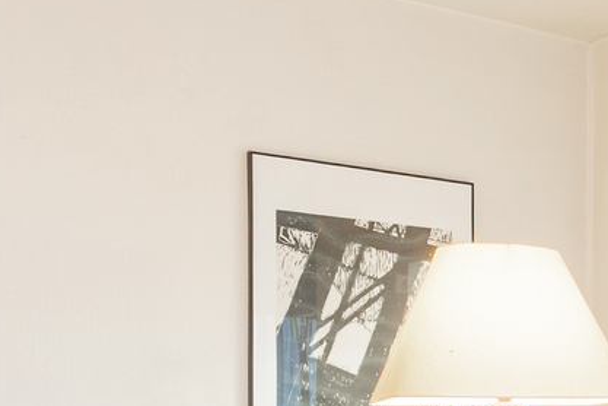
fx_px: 1554
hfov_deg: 17.1
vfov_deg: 14.4
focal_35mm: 92
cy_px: 473
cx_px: 1172
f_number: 10
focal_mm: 16
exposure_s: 1/1.25
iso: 250
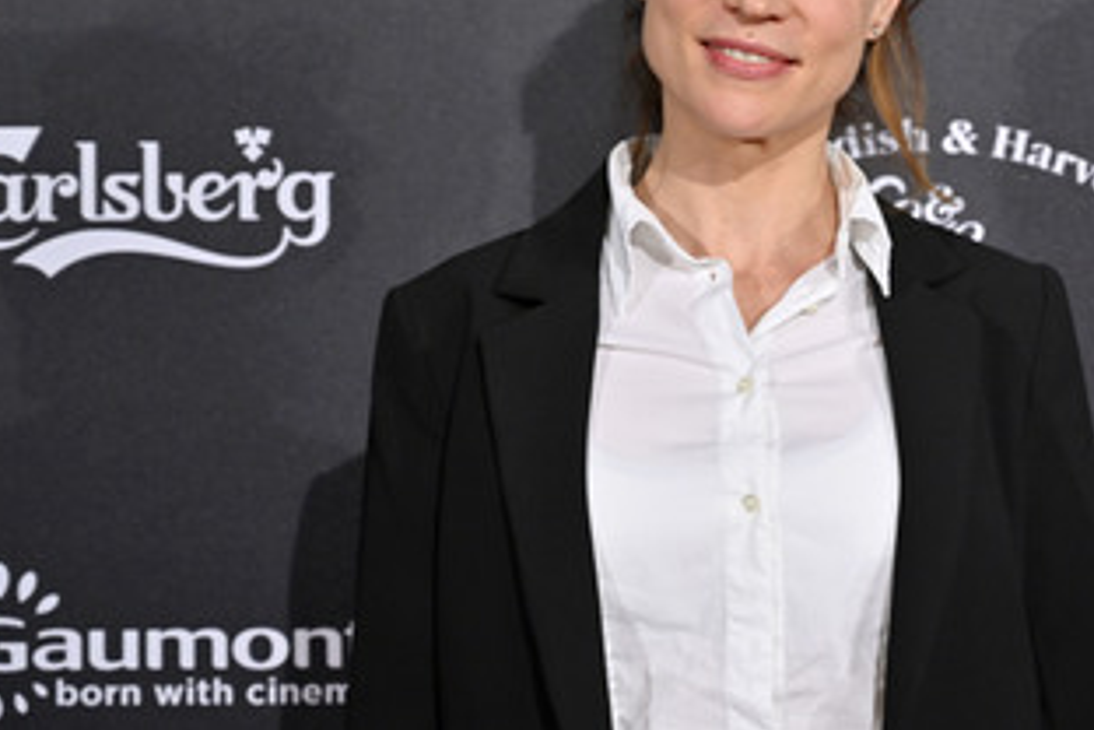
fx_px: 3069
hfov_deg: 20.1
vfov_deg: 13.5
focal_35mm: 101
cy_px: 207
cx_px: 738
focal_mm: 70
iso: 1000
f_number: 4
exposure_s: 1/200
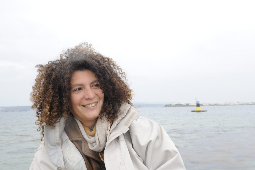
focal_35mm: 38
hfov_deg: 50.7
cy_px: 85
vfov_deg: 35.0
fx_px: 269
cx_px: 128
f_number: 9
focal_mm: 38
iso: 800
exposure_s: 1/250
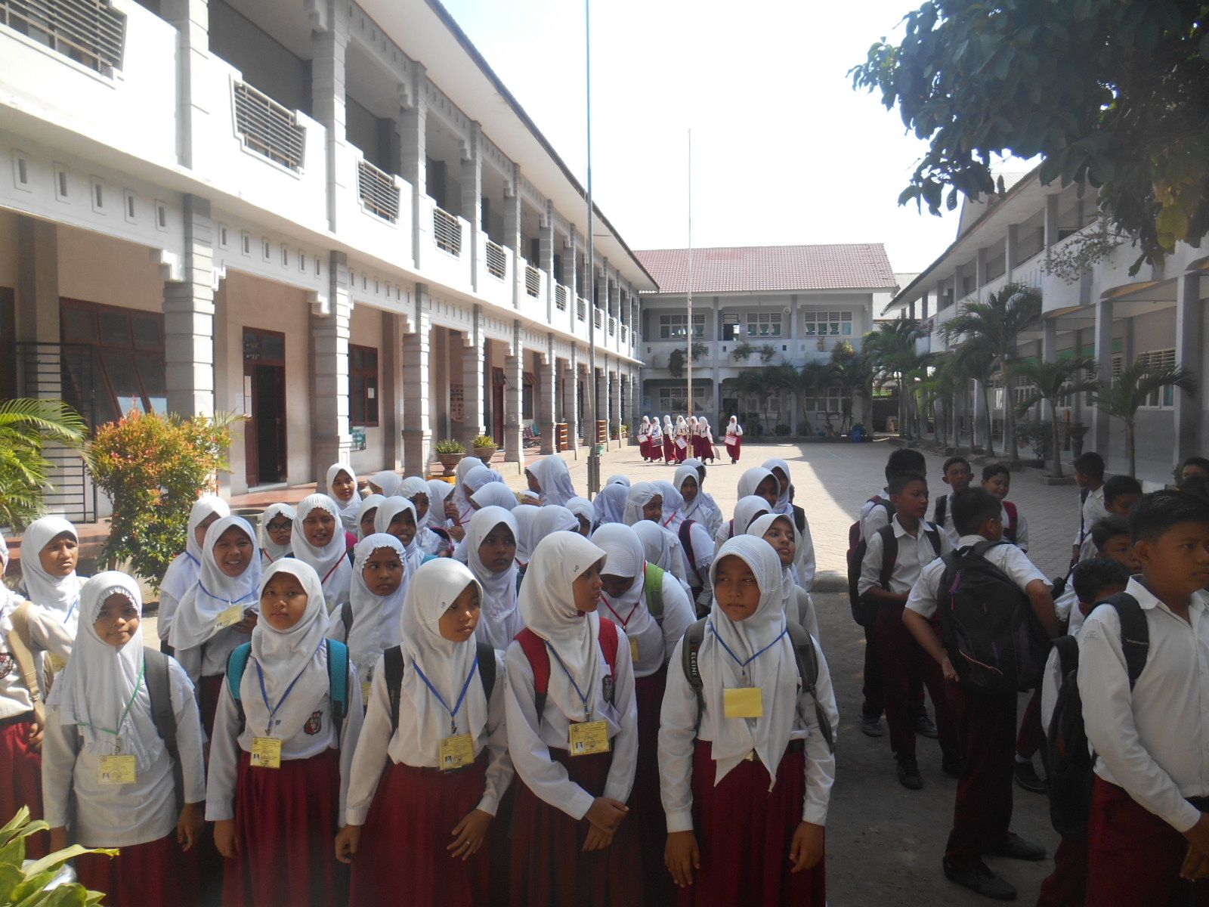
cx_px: 604
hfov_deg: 67.3
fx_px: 908
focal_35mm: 26
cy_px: 454
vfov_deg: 53.1
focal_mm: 4.7
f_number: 3.4
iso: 80
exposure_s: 1/320
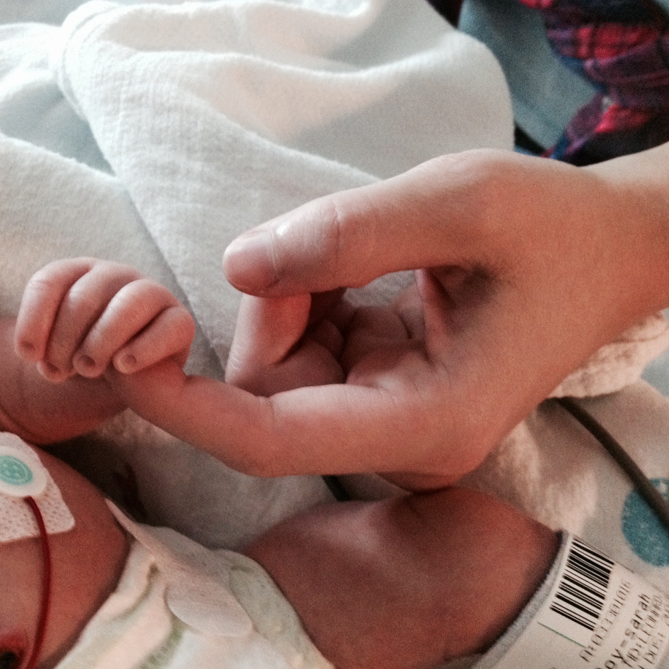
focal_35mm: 42
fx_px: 918
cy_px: 331
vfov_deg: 40.0
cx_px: 247
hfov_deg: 39.7
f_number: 2.4
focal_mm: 4.28
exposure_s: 1/17
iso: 400
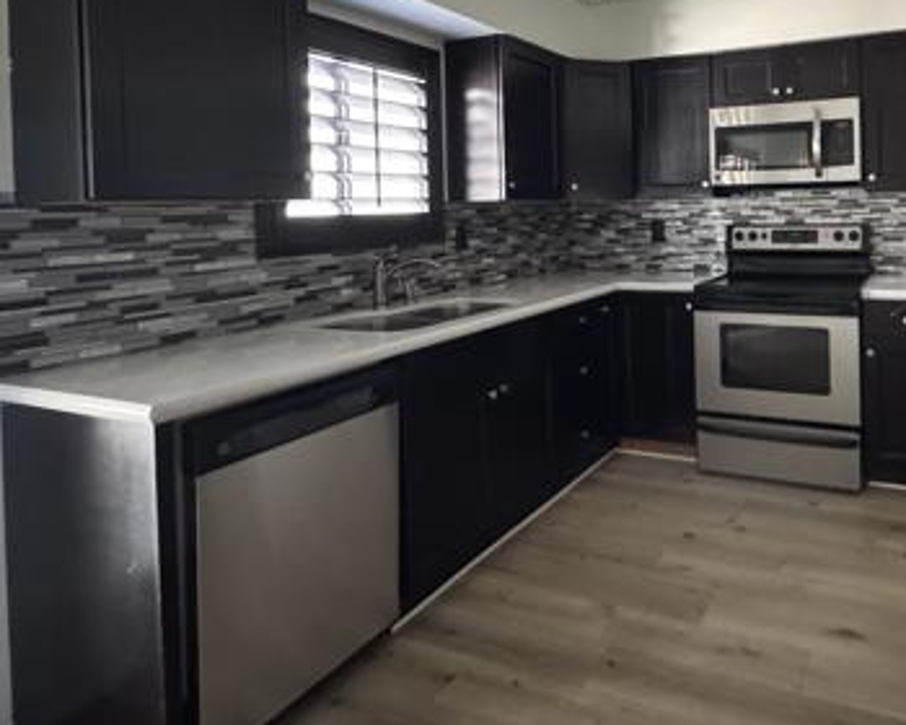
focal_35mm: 25
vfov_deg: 55.0
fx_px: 670
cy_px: 212
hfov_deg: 64.6
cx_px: 663
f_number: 2.2
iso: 1250
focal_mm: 2.22
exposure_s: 1/40
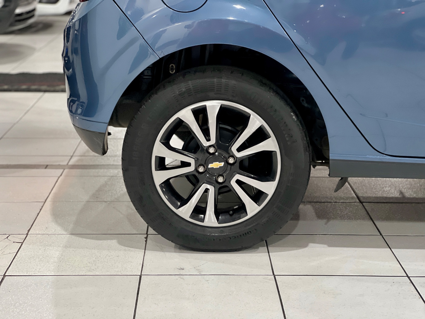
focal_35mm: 77
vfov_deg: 19.1
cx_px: 212
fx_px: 945
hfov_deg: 25.3
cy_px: 160
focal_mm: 9
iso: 320
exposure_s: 1/30
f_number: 2.8
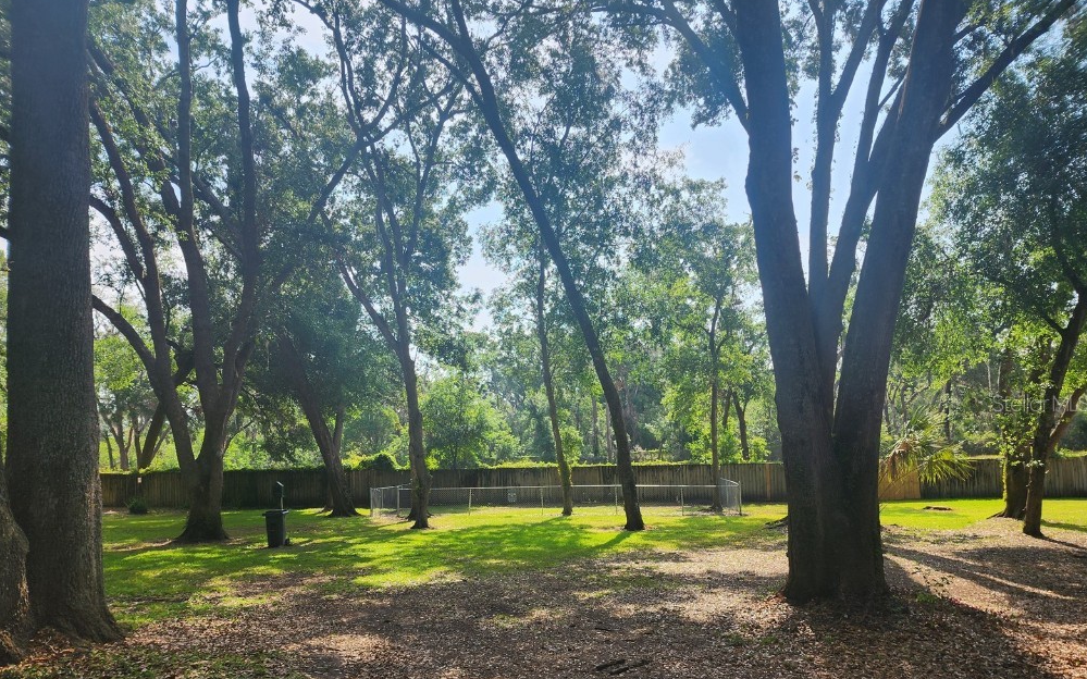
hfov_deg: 72.6
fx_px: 740
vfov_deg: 49.0
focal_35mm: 25
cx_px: 538
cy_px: 403
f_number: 1.8
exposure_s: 1/593
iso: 12
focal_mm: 6.4
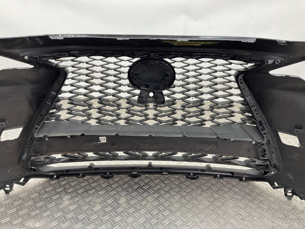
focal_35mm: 29
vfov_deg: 48.2
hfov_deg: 61.7
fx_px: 256
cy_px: 114
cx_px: 152
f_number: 1.8
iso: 64
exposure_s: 1/120
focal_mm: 3
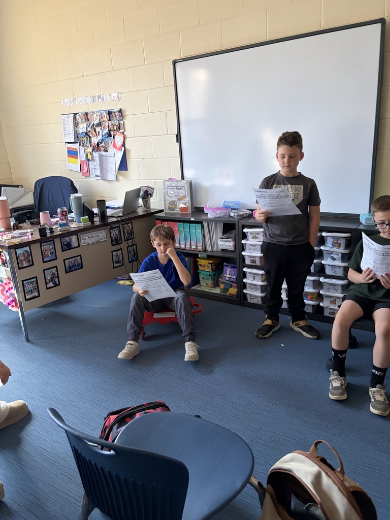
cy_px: 260
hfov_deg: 53.1
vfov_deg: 67.3
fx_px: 391
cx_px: 195
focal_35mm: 26
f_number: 1.6
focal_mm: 5.96
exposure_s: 1/60
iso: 400
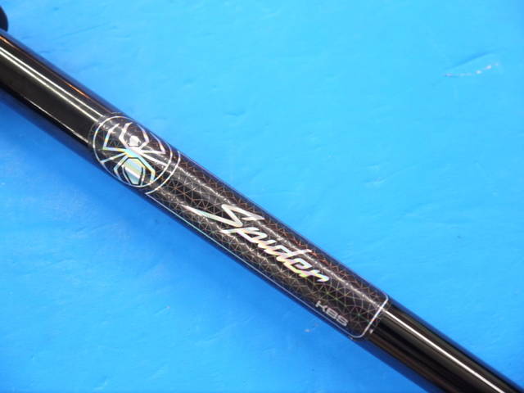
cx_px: 262
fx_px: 1272
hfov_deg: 23.3
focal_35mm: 84
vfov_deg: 17.6
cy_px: 196
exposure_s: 1/80
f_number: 5.6
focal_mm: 42
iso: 800
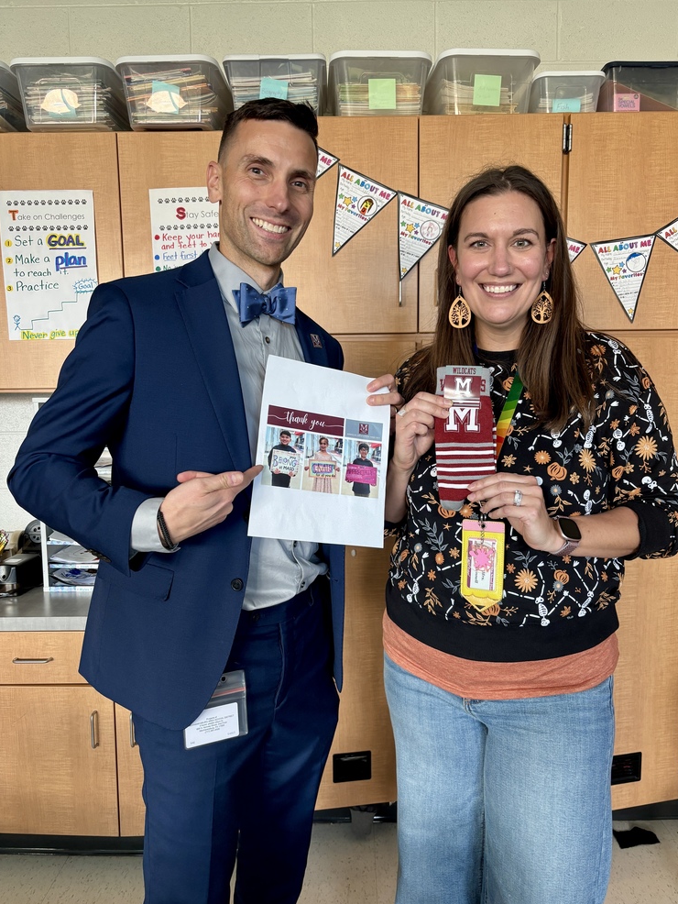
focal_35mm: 27
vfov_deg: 65.3
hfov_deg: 51.4
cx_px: 348
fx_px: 705
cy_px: 452
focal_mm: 5.96
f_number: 1.6
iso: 125
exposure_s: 1/60
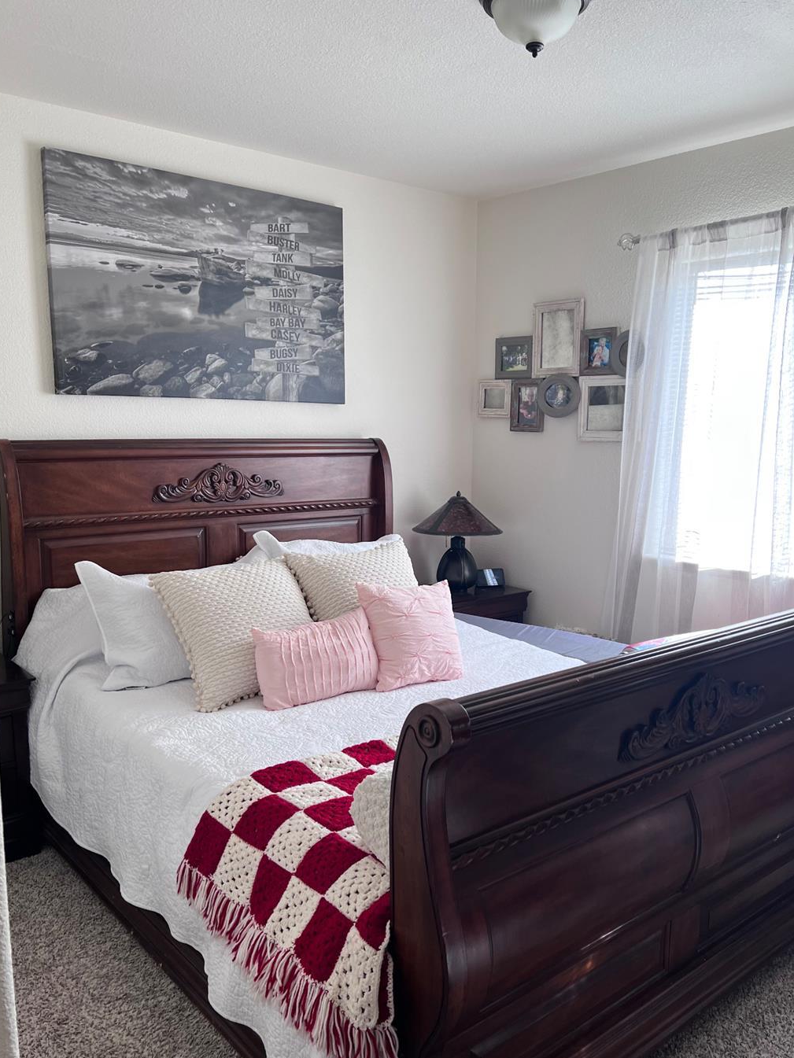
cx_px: 432
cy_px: 565
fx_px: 887
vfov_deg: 61.6
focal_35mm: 29
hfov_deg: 48.2
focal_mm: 5.7
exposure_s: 1/153
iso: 40
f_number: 1.5
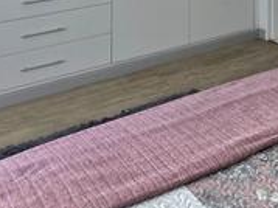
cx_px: 219
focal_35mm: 58
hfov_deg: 32.4
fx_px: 465
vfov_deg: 19.4
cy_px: -160
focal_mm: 2.2
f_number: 1.9
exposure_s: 1/101
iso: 64
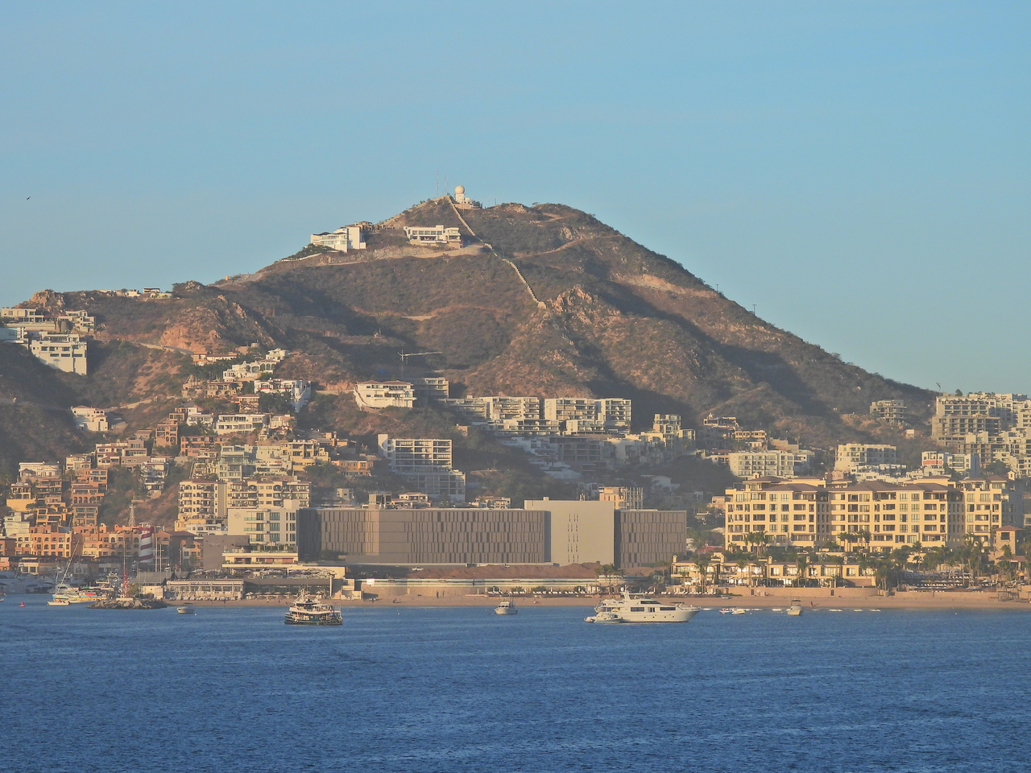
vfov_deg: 8.0
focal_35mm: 185
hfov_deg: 10.7
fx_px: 5510
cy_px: 386
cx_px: 516
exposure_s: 1/800
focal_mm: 33
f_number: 4.5
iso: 100
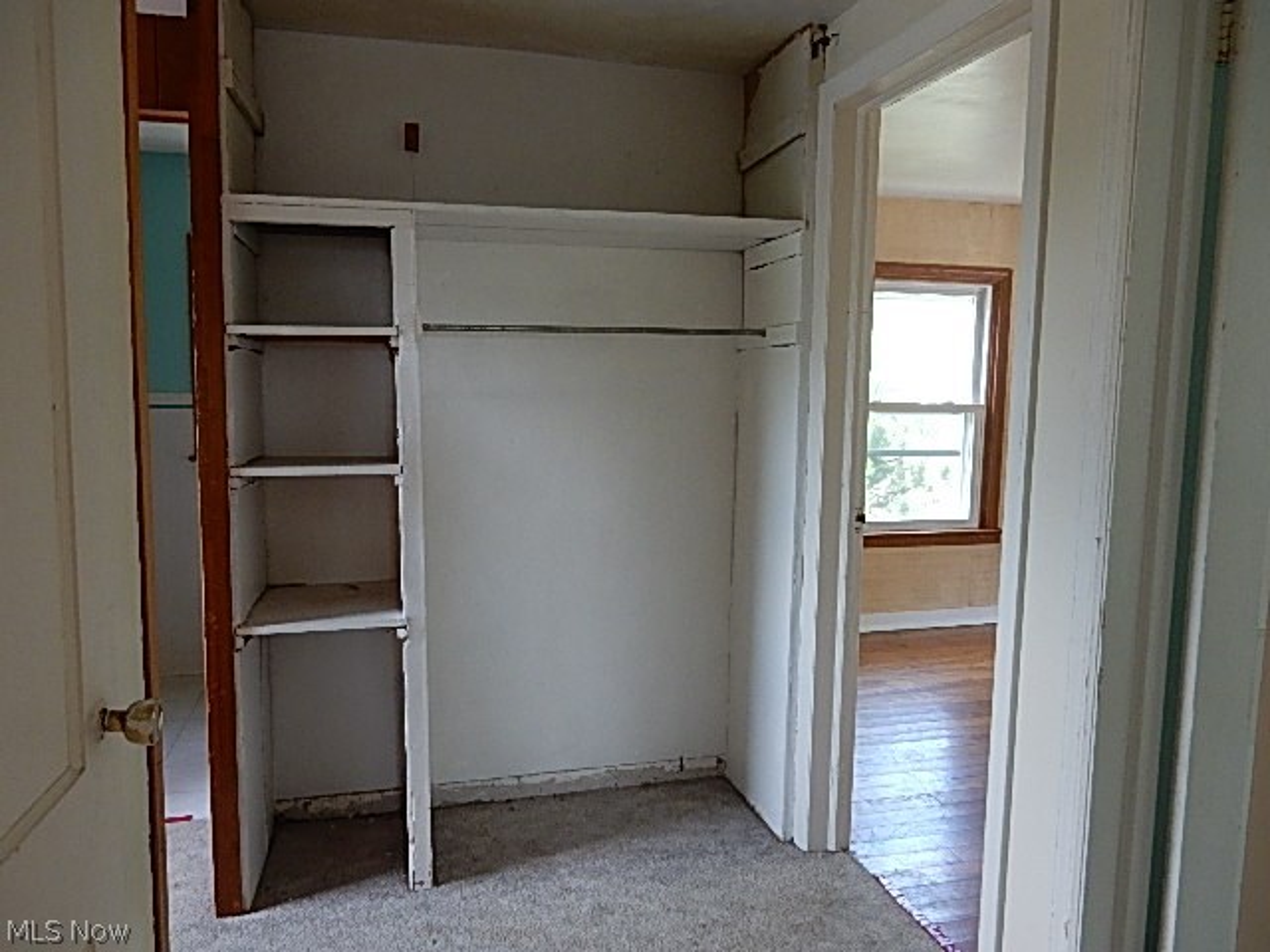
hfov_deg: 69.4
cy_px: 476
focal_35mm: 25
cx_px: 635
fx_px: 917
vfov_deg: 54.9
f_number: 3.7
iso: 220
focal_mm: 4.5
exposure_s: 1/30
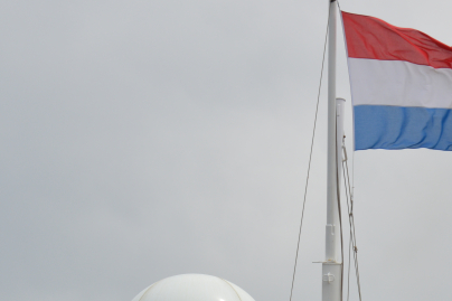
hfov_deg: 6.6
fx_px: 3915
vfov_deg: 4.4
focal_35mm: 312
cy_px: 263
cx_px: 337
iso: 100
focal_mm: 105
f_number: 9
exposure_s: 1/320
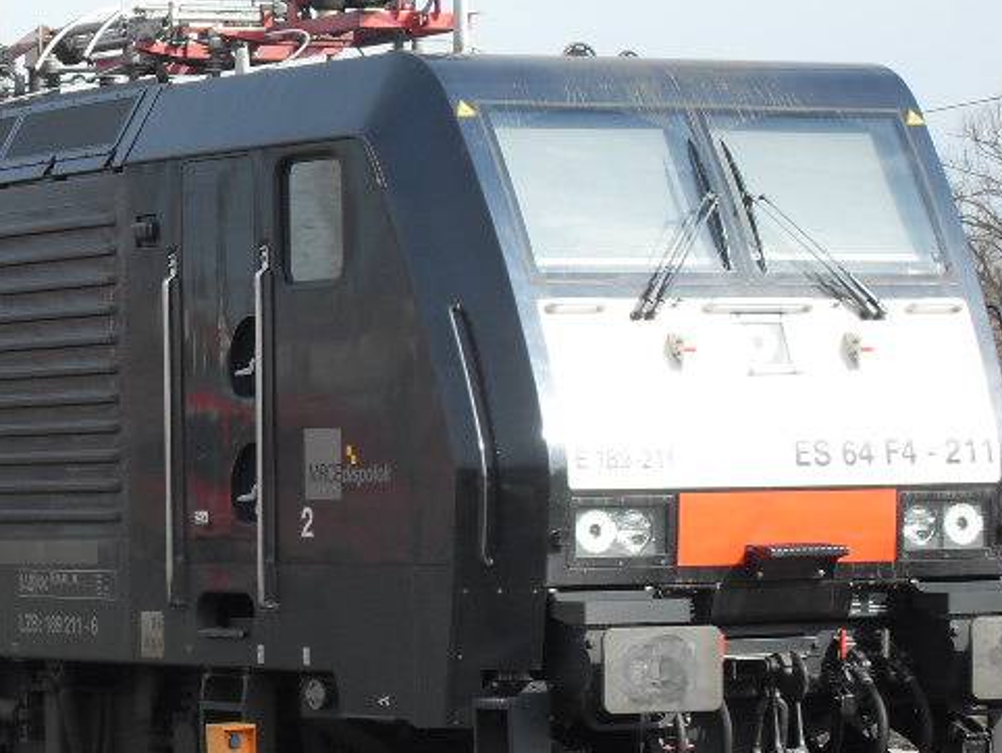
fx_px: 5474
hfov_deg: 10.4
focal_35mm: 189
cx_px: 64
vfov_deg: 7.9
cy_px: 393
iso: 80
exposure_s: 1/250
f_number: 4.8
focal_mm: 15.3
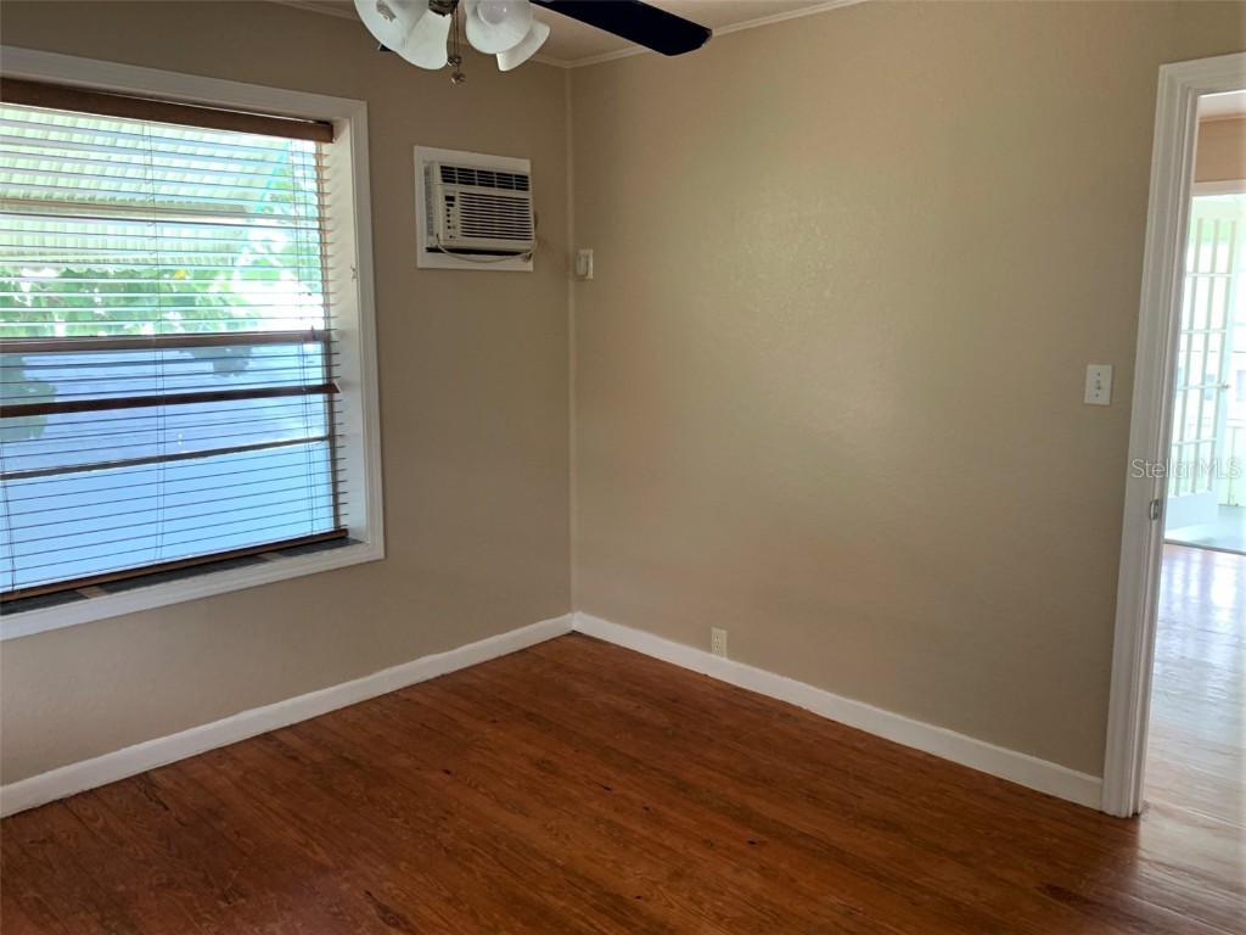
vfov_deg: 53.1
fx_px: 936
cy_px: 468
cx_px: 623
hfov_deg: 67.3
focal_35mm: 26
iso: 125
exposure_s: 1/60
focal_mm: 4.25
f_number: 1.8
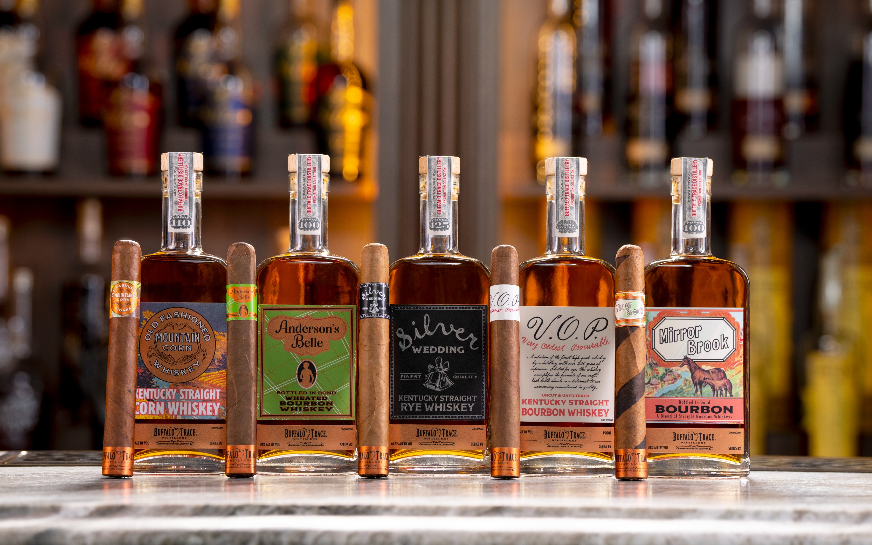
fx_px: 2353
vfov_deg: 13.2
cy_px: 257
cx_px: 436
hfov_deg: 21.0
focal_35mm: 99
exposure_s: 1/25
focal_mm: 97
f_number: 4.5
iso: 250
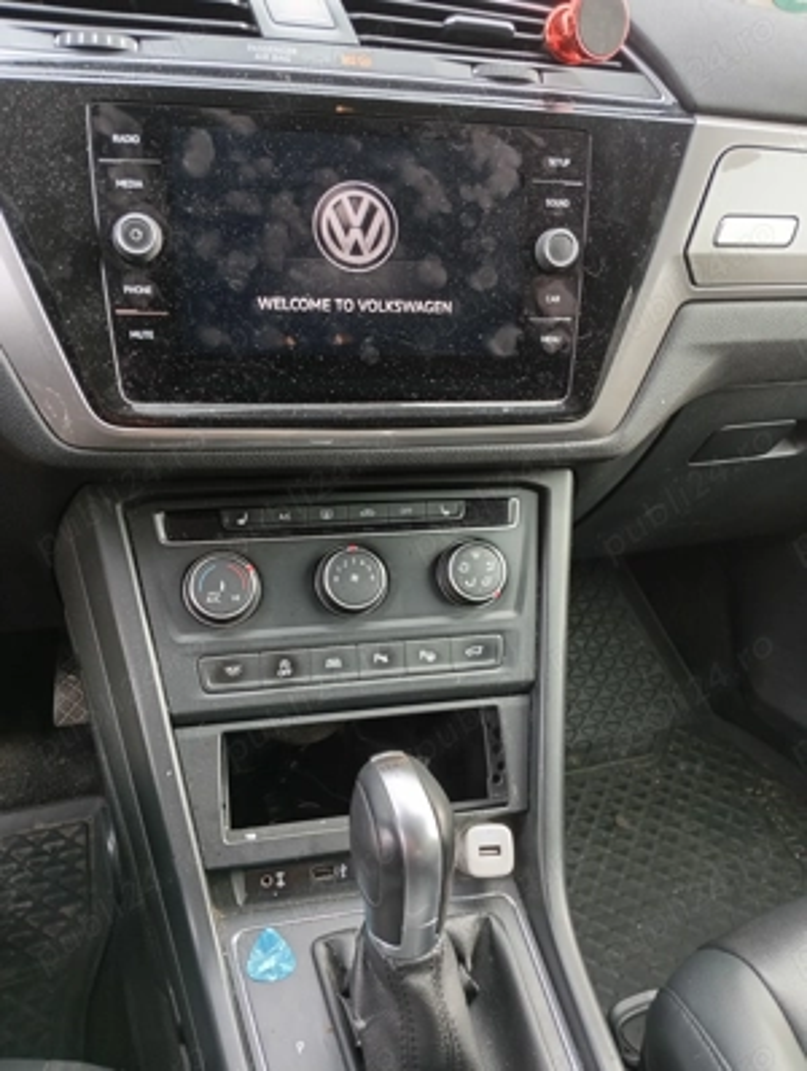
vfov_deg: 65.2
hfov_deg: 51.5
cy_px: 536
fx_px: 837
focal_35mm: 27
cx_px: 404
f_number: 1.8
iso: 200
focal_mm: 3.98
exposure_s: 1/33.3
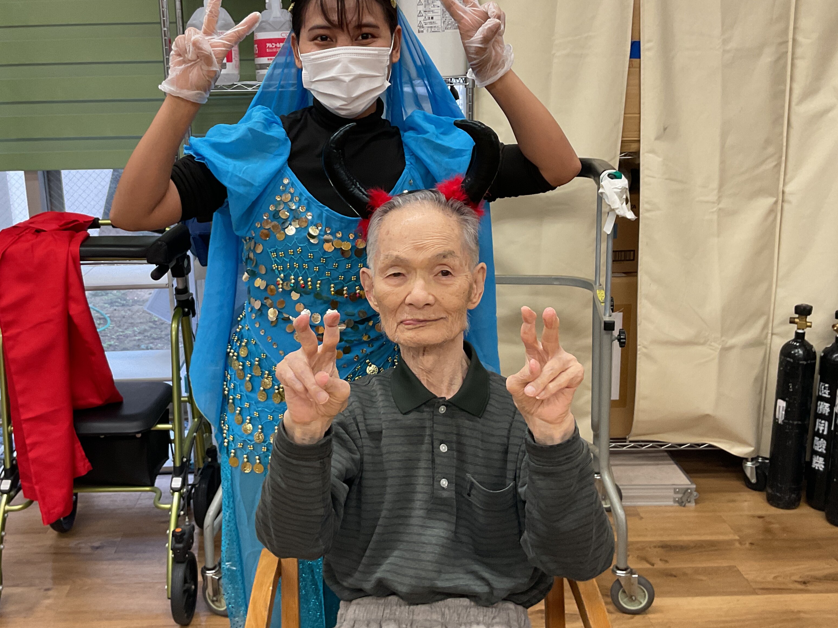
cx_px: 361
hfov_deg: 48.8
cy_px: 302
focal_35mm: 38
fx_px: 920
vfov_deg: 37.7
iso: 80
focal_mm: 3
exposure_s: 1/60
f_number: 1.8
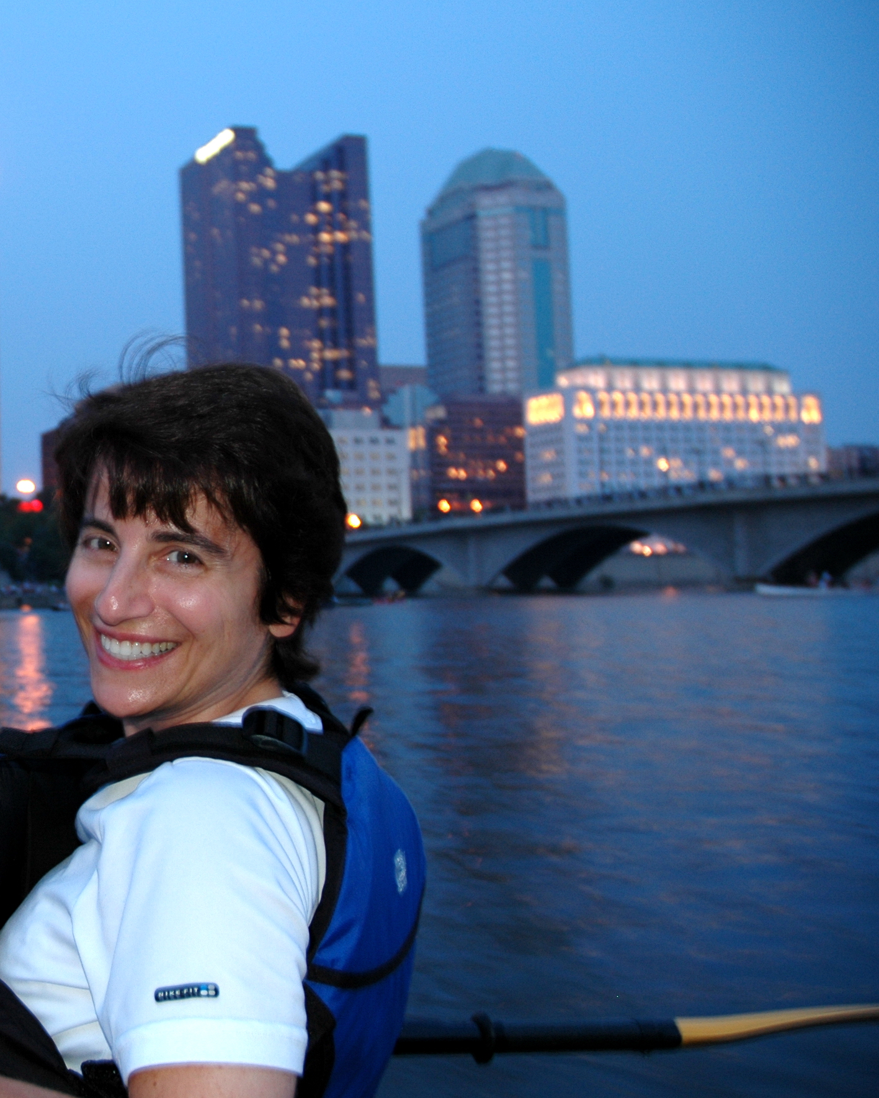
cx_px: -32
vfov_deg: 42.9
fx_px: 1398
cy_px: 551
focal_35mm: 43
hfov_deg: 31.8
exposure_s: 1/3
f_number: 3.5
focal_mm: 18
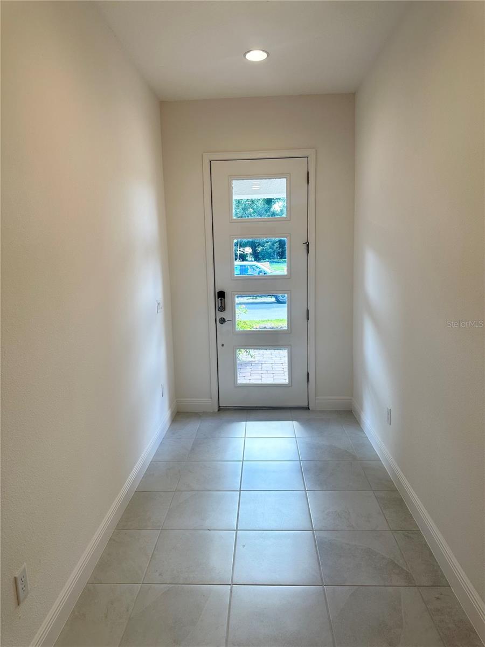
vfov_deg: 71.6
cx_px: 242
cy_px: 324
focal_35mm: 24
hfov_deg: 56.8
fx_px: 448
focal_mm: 6.86
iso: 80
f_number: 1.78
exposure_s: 1/198
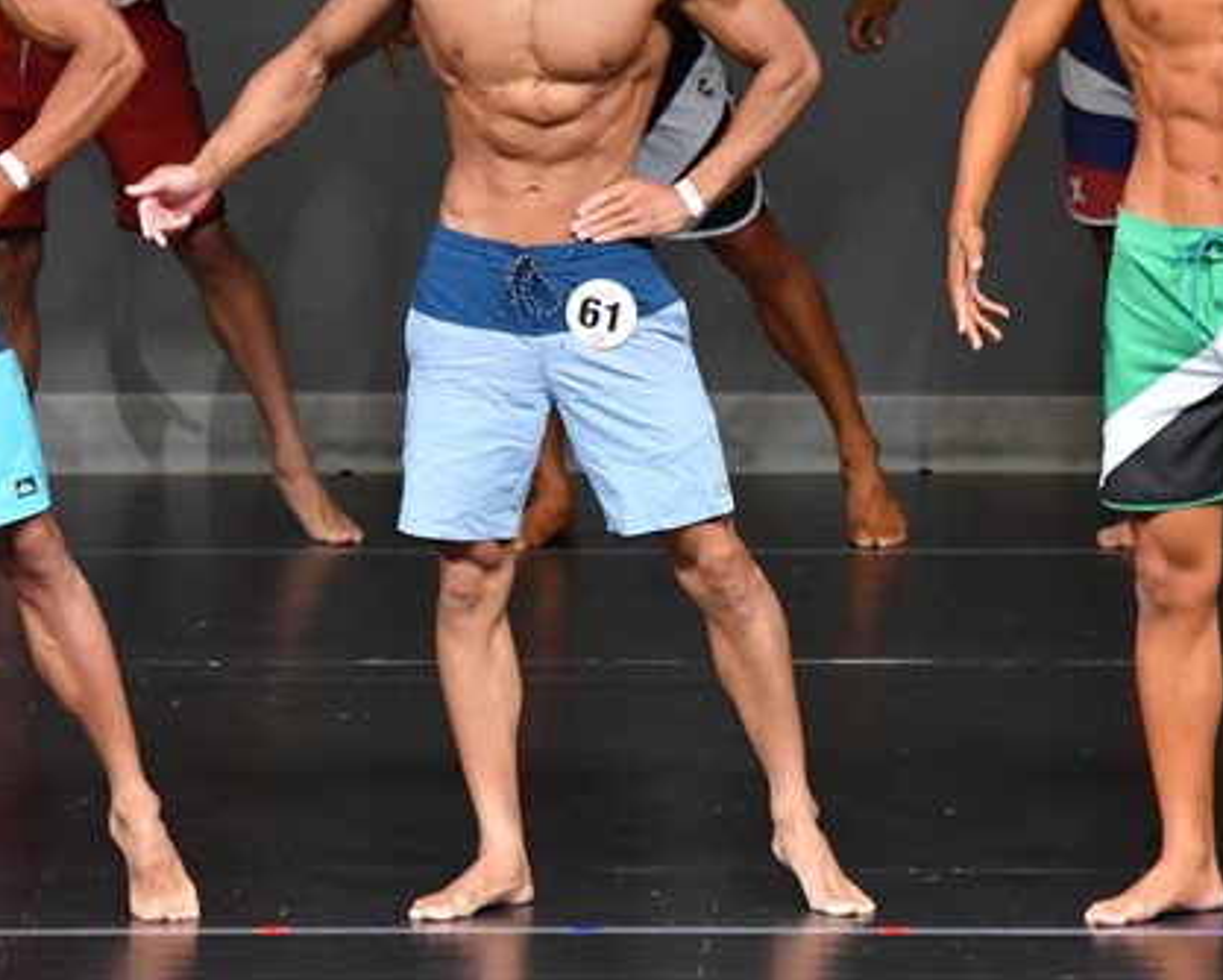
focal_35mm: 549
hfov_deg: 3.5
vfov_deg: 2.8
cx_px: 521
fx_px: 19881
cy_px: 285
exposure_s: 1/400
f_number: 5.6
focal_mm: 210
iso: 4000
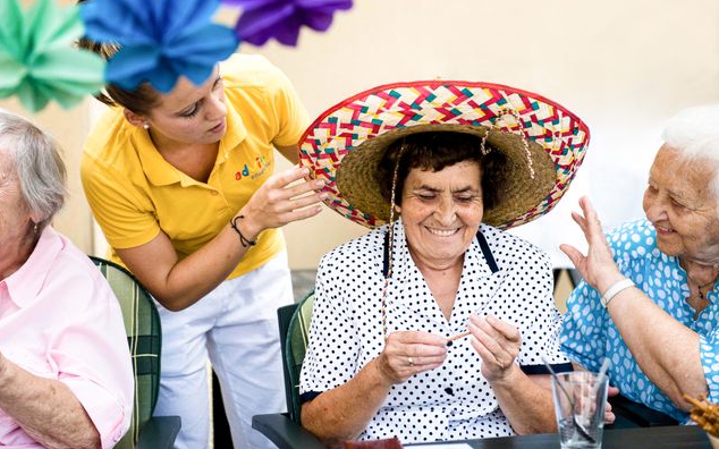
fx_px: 1411
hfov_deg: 28.6
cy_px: 213
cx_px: 361
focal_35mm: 72
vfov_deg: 18.1
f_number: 4
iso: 400
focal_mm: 70
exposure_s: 1/1000
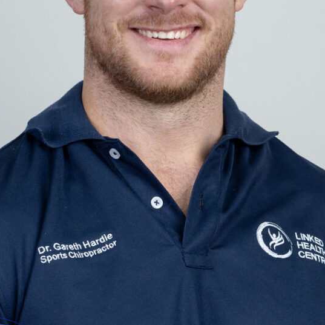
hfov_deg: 7.7
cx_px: 141
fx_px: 2401
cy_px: 145
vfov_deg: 7.7
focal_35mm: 226
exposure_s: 1/60
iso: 200
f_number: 6.3
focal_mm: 67
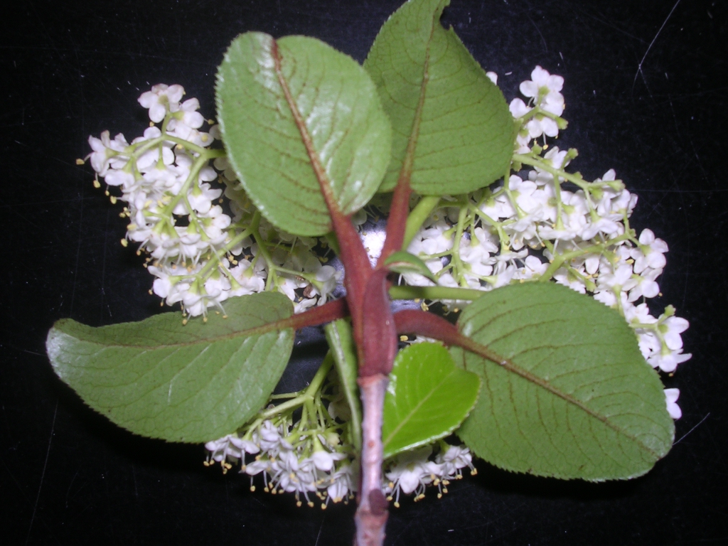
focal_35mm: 38
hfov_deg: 49.0
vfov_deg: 37.7
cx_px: 364
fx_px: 799
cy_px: 273
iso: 100
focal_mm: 5.8
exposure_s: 1/60.1
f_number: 5.6
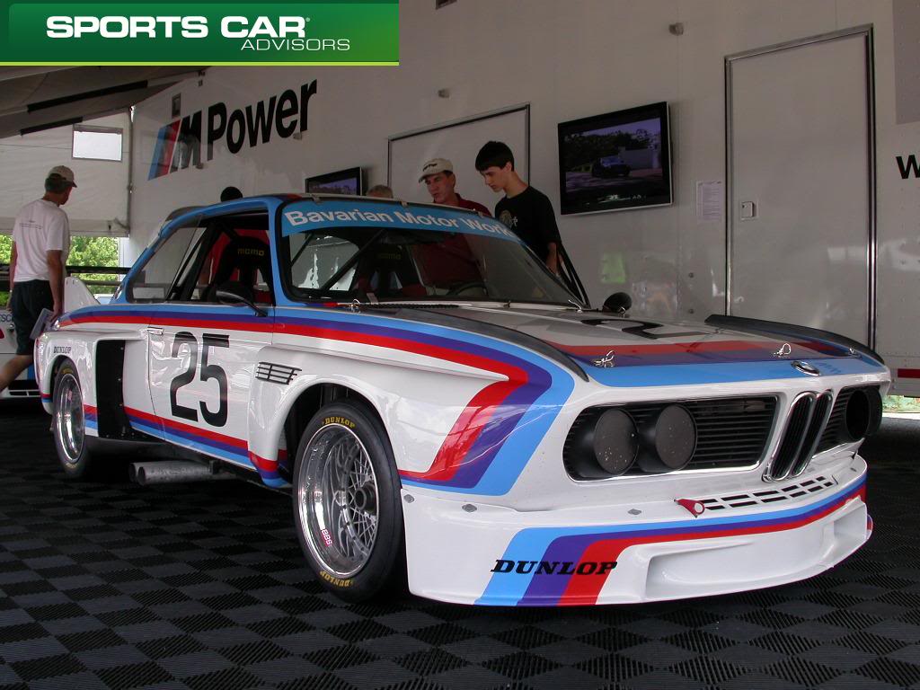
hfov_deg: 49.0
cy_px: 345
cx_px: 460
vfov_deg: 37.7
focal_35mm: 38
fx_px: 1010
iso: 100
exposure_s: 1/131
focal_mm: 7.9
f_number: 4.7
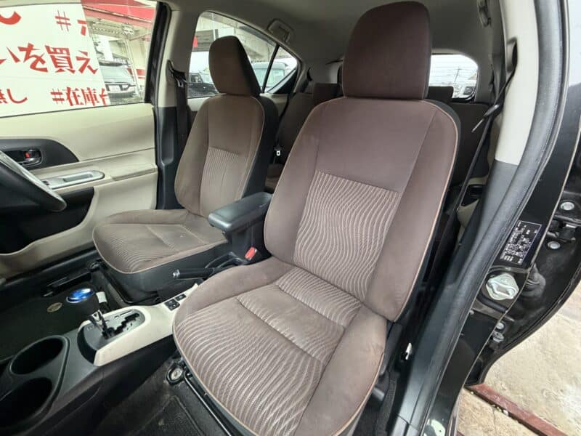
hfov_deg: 102.1
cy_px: 218
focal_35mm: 14
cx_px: 290
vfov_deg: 85.7
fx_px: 235
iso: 320
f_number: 2.2
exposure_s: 1/60
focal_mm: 2.22
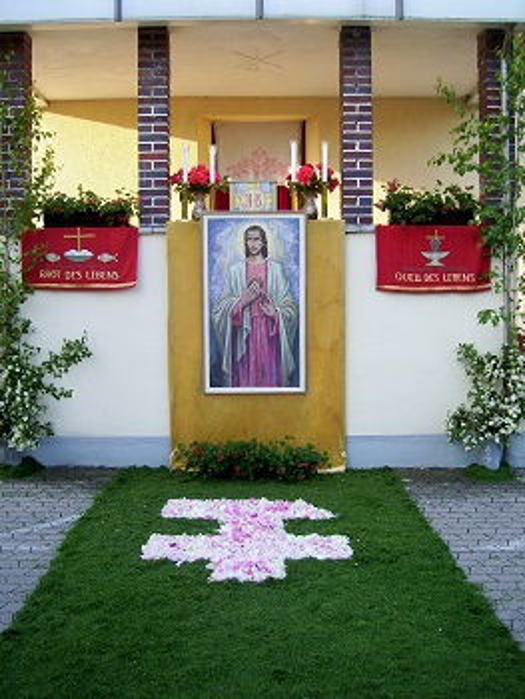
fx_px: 727
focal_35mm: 36
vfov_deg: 51.3
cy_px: 350
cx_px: 262
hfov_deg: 39.7
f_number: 2.7
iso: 80
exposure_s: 1/200
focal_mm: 6
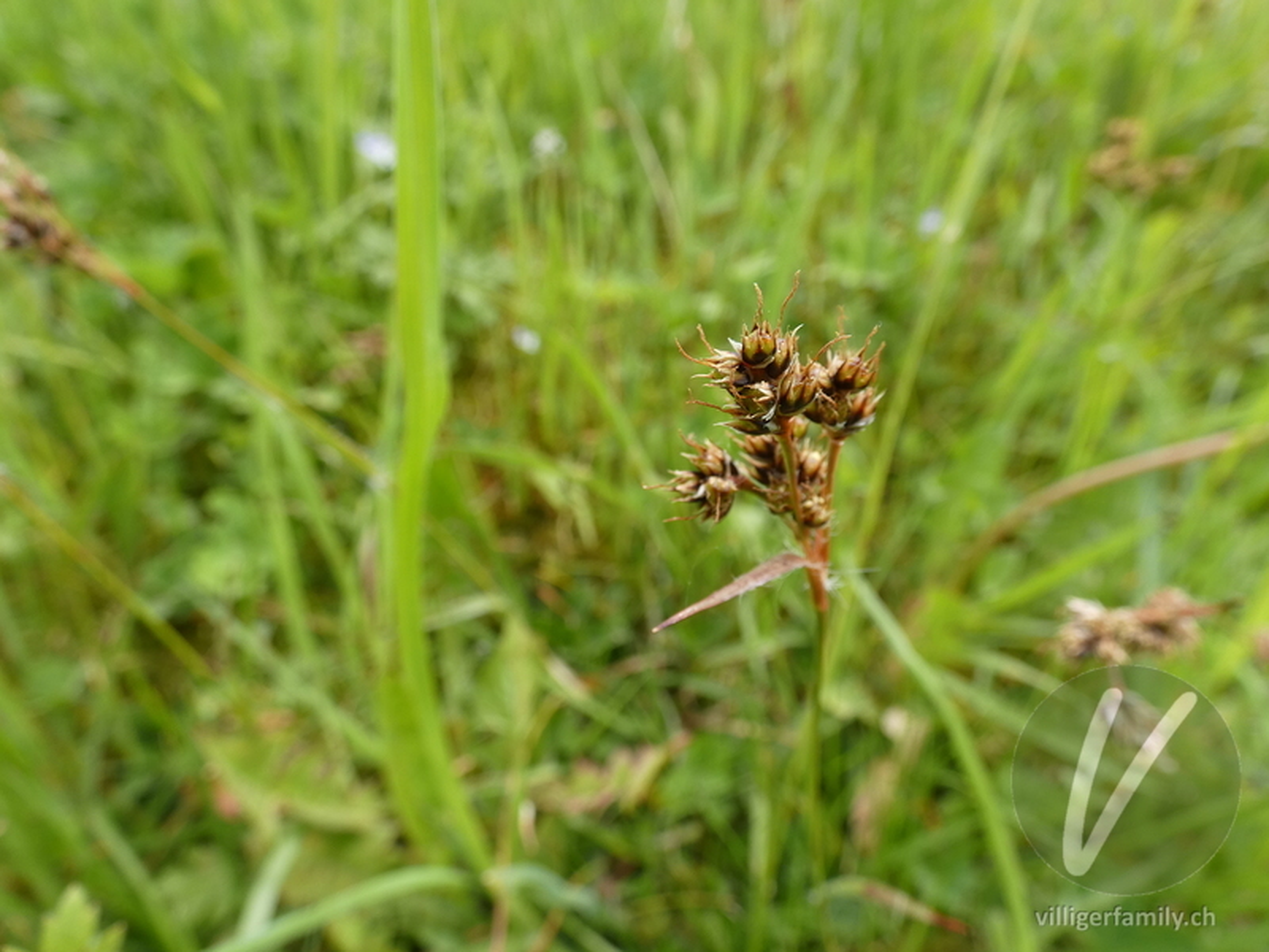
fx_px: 733
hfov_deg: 81.7
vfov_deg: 66.0
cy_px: 476
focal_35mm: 20
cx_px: 634
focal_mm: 3.6
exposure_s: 1/250
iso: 80
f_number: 3.2
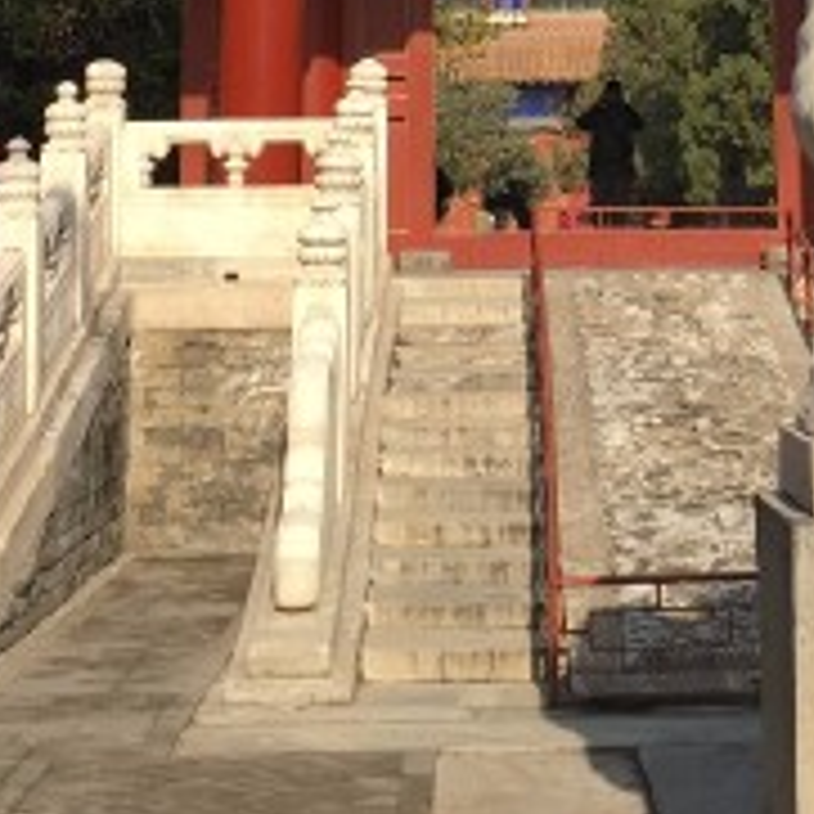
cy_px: -286
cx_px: 661
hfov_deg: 17.4
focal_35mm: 99
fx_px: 2634
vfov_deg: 16.5
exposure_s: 1/927
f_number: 2.2
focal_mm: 4.15
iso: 25
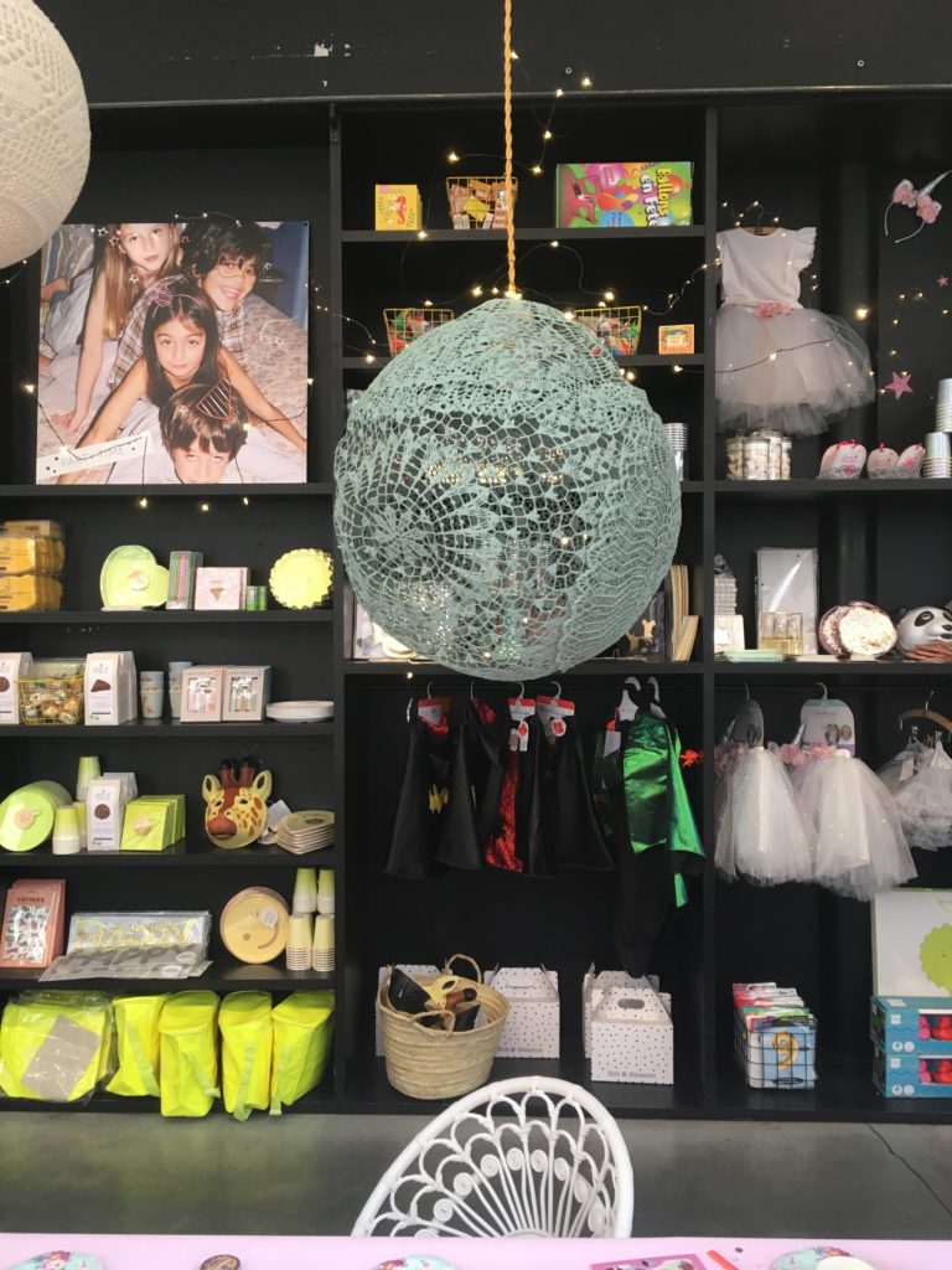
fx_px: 1063
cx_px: 476
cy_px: 635
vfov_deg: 61.7
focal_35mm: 29
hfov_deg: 48.2
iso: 64
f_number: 2.2
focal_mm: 4.15
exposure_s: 1/33
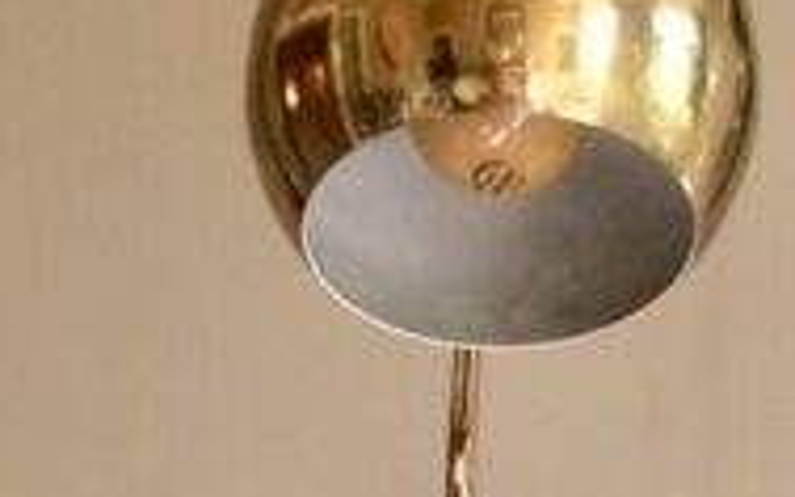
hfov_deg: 20.0
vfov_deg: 11.5
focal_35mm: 104
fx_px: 2253
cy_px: 931
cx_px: 395
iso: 125
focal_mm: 4.15
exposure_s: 1/33
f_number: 2.2
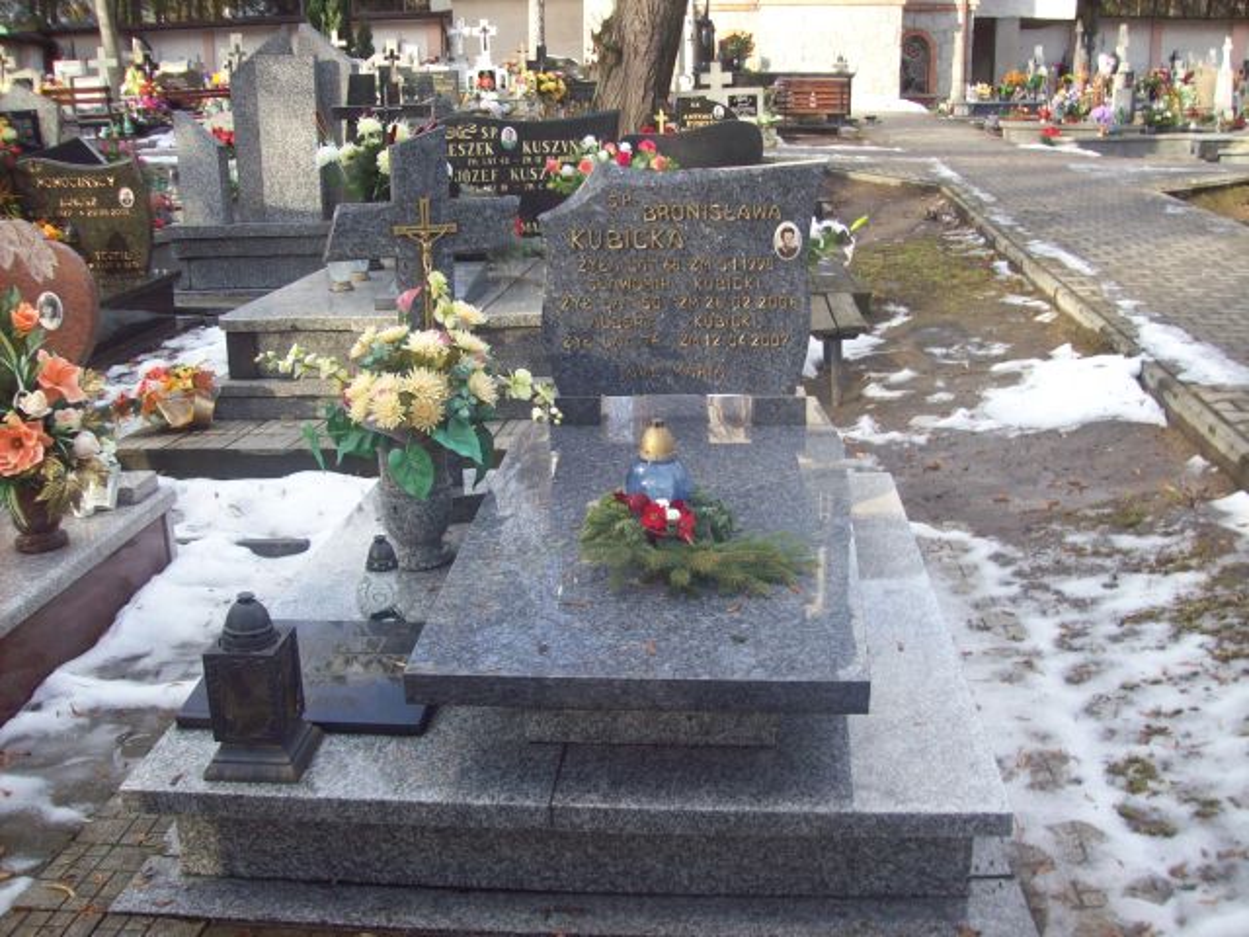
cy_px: 468
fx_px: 1299
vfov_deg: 39.7
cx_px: 624
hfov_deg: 51.4
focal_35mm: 36
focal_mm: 6
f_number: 2.7
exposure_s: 1/160
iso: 80
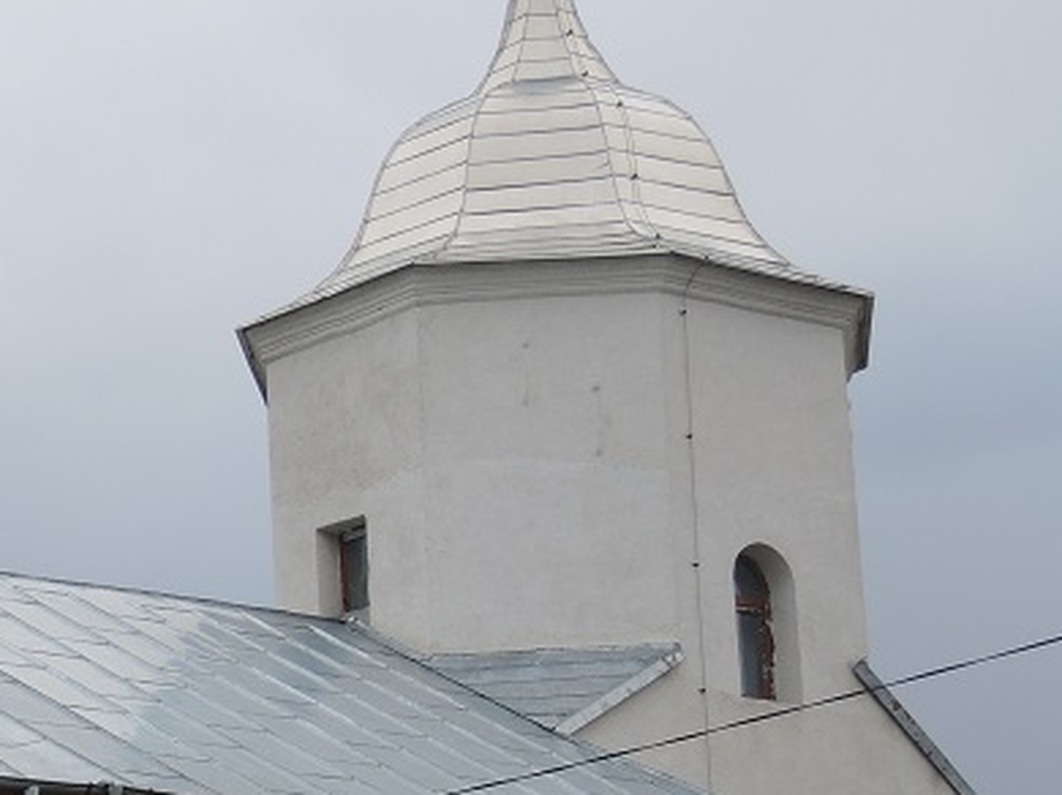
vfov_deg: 12.5
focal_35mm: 117
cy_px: 760
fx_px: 3587
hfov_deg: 15.9
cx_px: -338
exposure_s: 1/1000
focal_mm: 8.2
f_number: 2.5
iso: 80
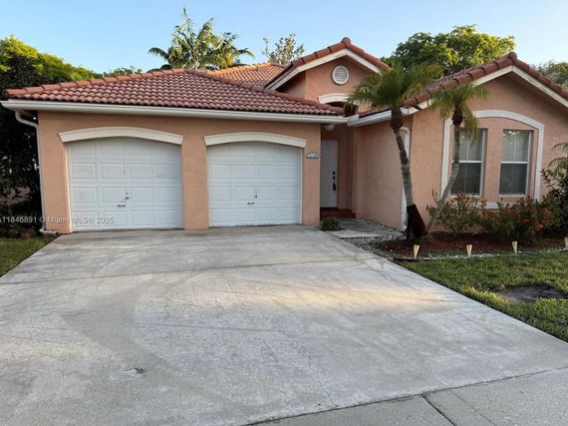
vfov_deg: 54.8
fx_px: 410
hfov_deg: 69.4
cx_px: 291
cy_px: 221
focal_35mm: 25
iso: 100
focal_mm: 6.76
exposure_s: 1/702
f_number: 1.78
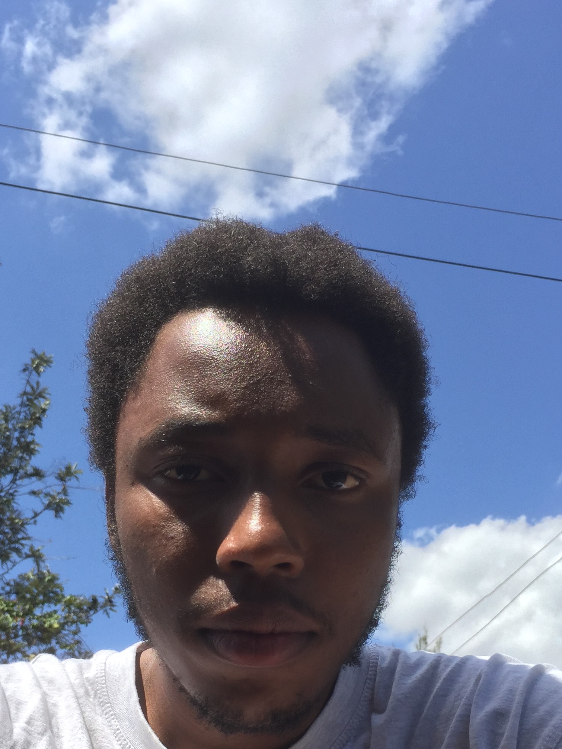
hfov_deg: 30.9
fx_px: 1018
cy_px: 540
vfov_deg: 39.6
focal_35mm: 47
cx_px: 254
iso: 32
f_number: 2.2
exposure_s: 1/1464
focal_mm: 4.15
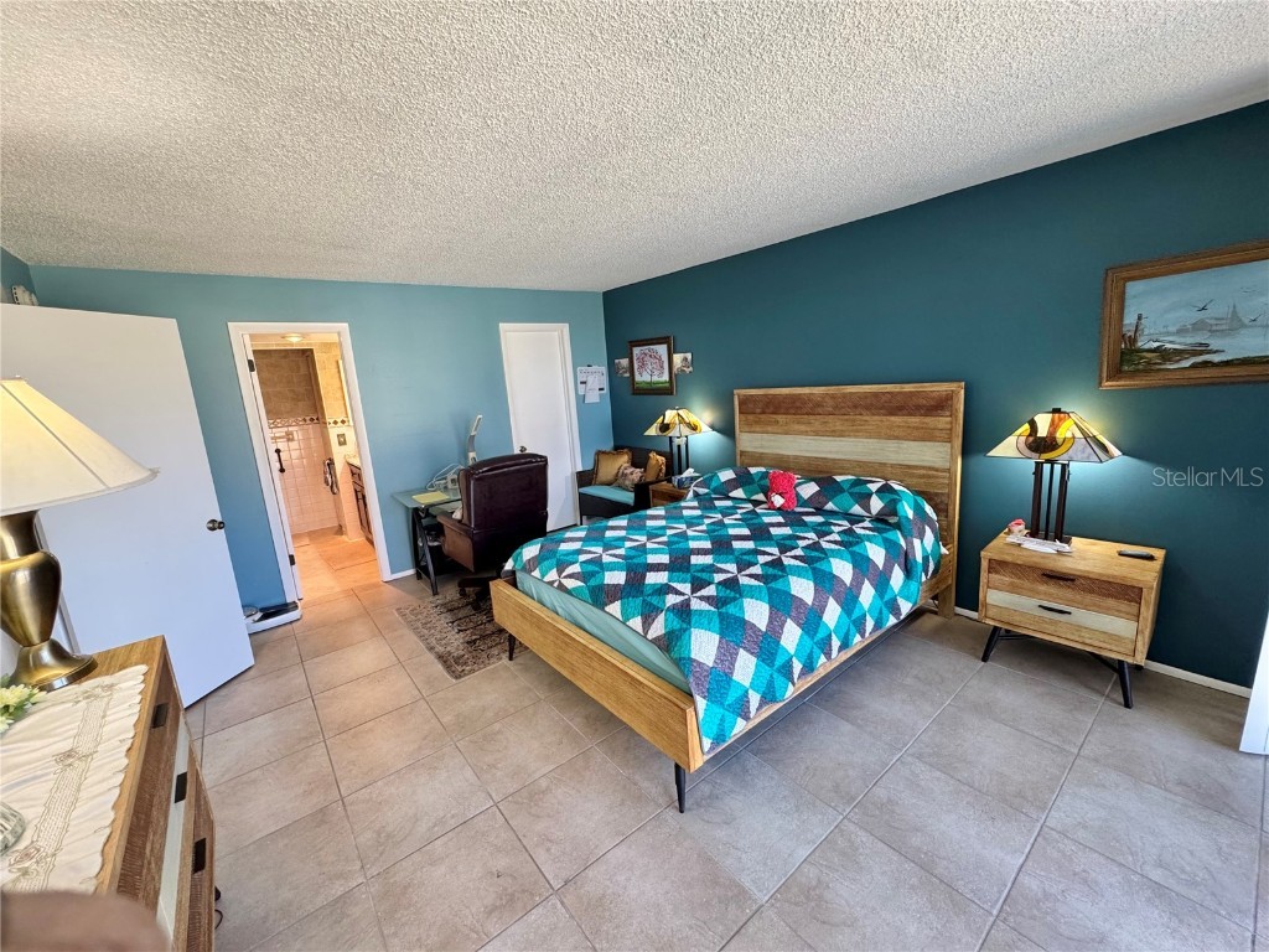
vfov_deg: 85.7
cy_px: 476
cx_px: 634
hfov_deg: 102.1
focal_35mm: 14
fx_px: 513
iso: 250
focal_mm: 2.22
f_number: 2.2
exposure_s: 1/120
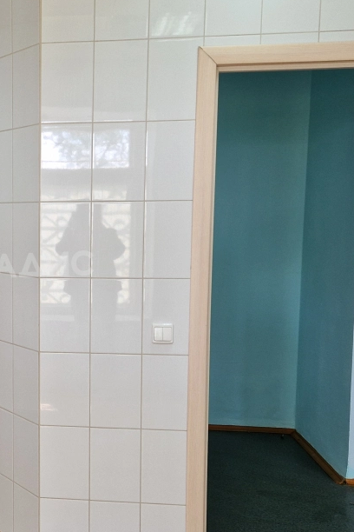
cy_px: 264
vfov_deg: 40.3
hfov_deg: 26.0
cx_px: -6
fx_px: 723
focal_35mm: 49
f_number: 1.8
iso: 50
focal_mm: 5.4
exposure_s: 1/100
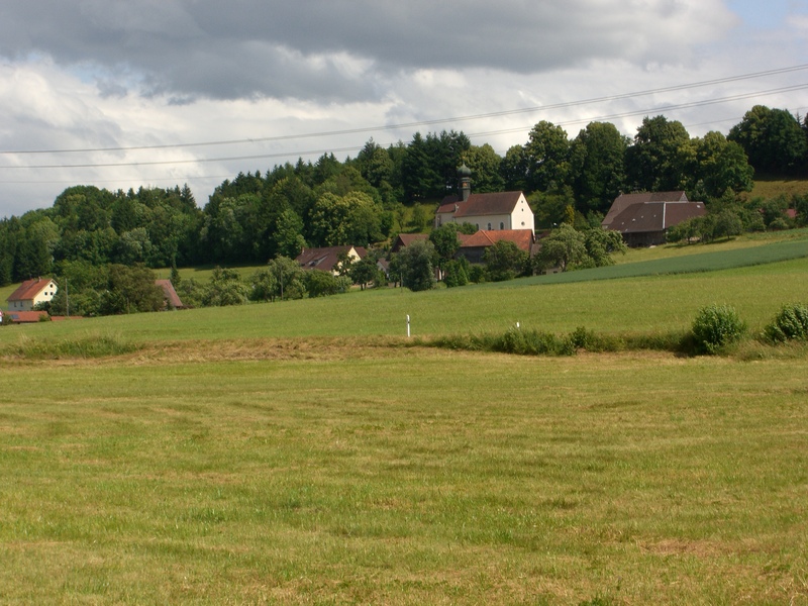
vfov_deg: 13.0
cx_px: 404
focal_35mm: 114
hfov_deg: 17.3
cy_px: 303
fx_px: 2661
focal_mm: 23.7
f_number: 7.4
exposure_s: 1/250
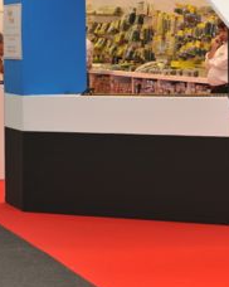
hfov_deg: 11.1
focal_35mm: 137
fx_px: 1162
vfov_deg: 13.9
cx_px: 235
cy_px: 26
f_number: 8
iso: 640
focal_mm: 52
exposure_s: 1/50
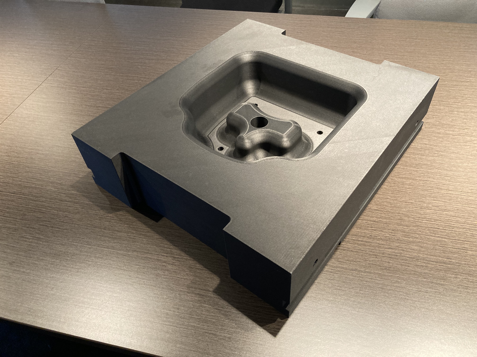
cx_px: 238
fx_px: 386
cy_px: 178
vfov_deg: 49.7
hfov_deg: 63.4
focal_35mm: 28
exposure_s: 1/30
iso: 320
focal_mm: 3.99
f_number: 1.8
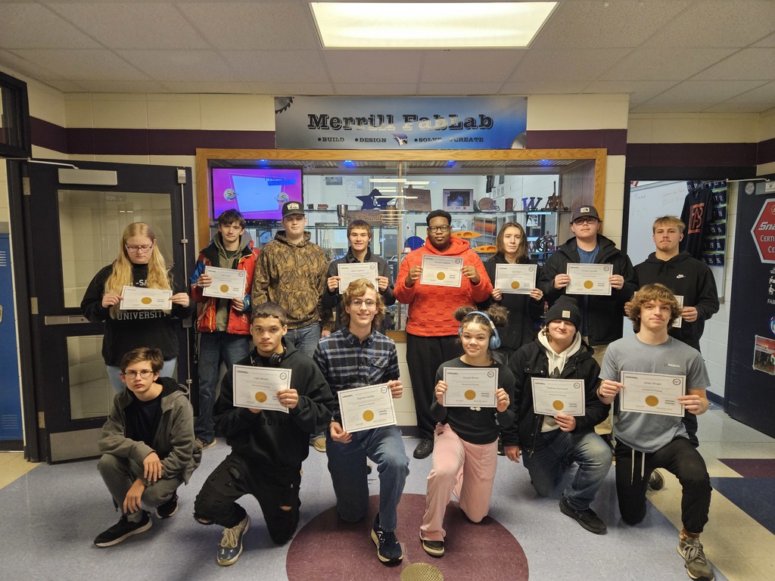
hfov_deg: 73.9
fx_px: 515
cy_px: 290
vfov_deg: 58.9
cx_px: 388
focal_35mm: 23
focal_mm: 5.4
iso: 640
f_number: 1.8
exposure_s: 1/170
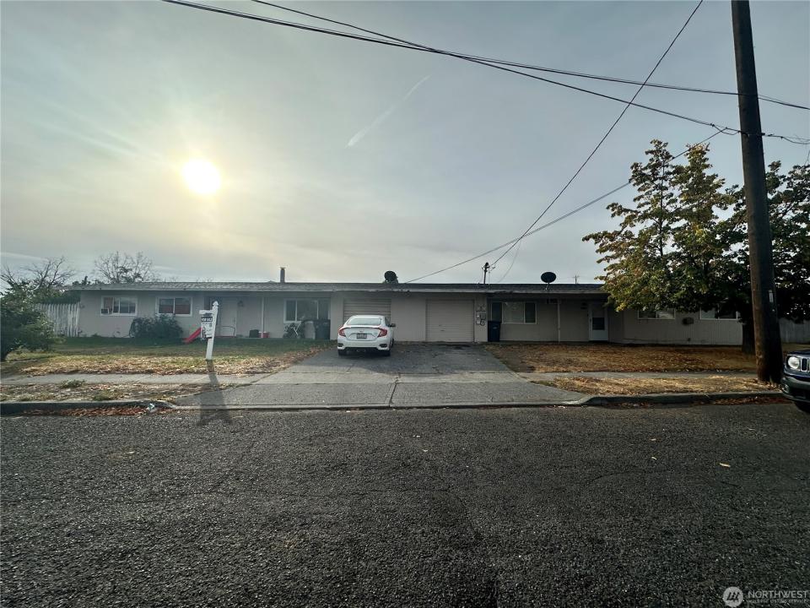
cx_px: 405
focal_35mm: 14
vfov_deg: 85.7
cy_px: 304
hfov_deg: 102.1
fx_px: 328
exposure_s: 1/4132
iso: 40
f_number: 2.2
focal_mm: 2.22
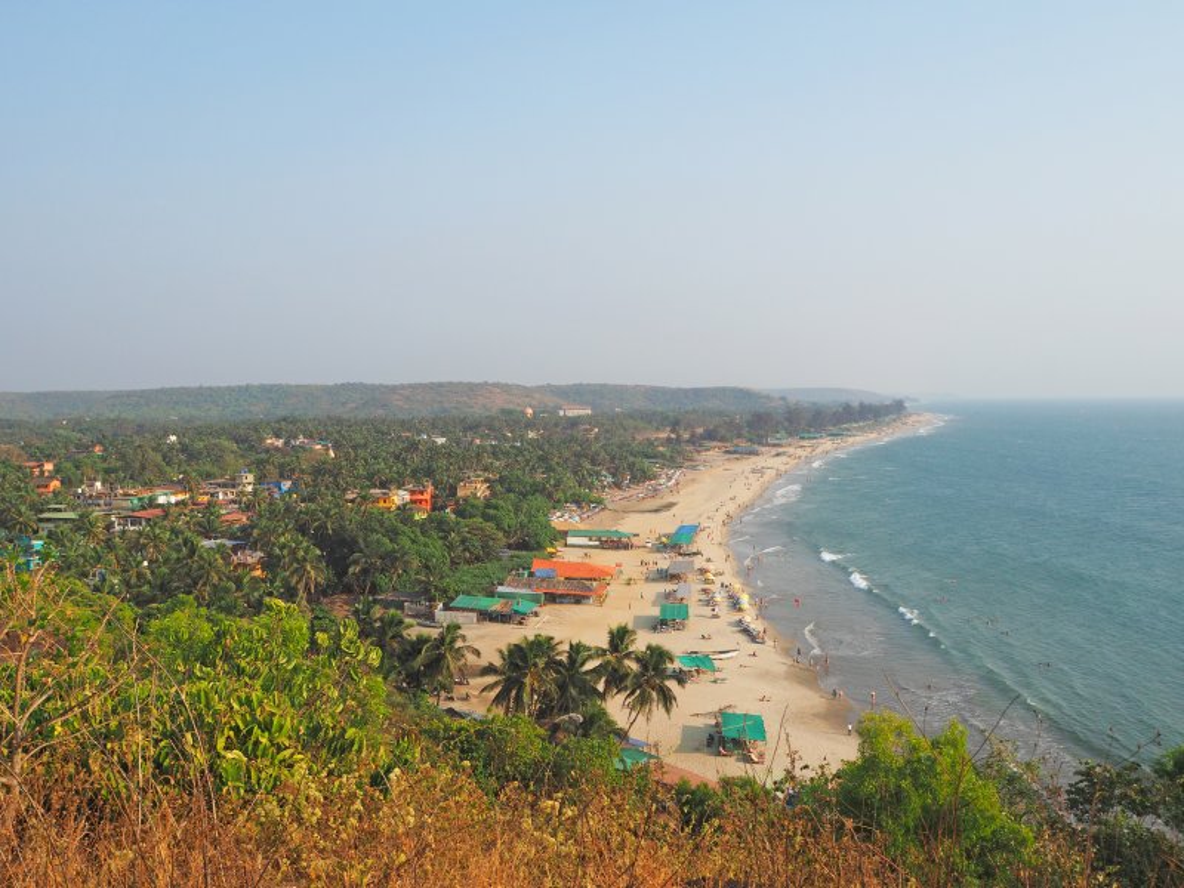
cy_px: 444
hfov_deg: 60.0
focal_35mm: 30
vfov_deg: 46.8
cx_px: 592
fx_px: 1026
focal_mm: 15
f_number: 10
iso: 200
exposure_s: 1/320
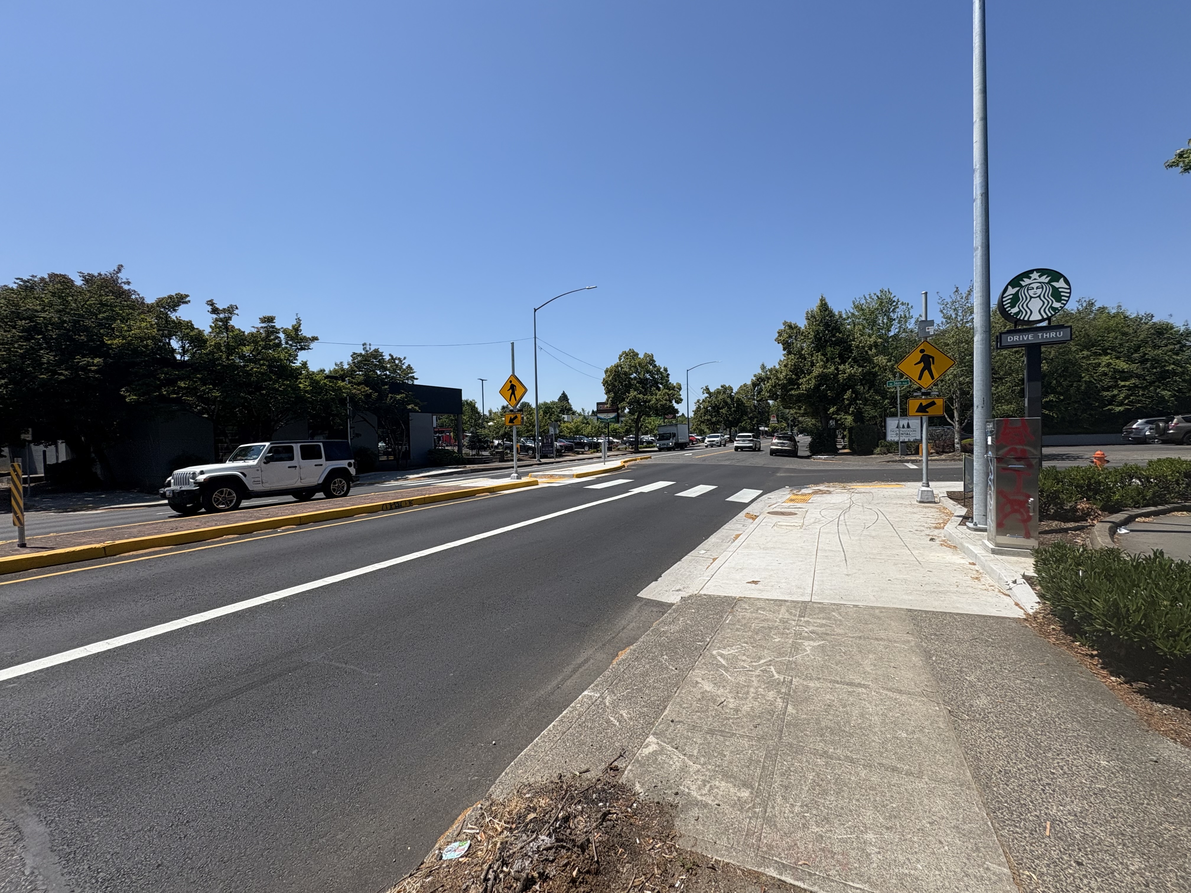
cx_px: 596
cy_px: 446
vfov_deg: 85.7
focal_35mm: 14
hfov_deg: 102.1
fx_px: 482
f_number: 2.2
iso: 50
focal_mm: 2.22
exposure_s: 1/2342
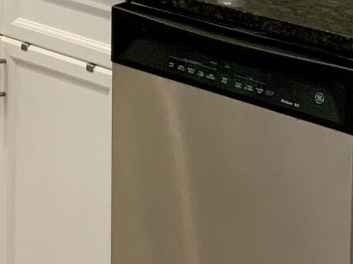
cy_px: -169
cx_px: 28
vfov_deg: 9.5
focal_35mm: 151
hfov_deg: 13.0
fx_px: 1540
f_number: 1.8
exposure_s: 1/60
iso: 50
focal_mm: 3
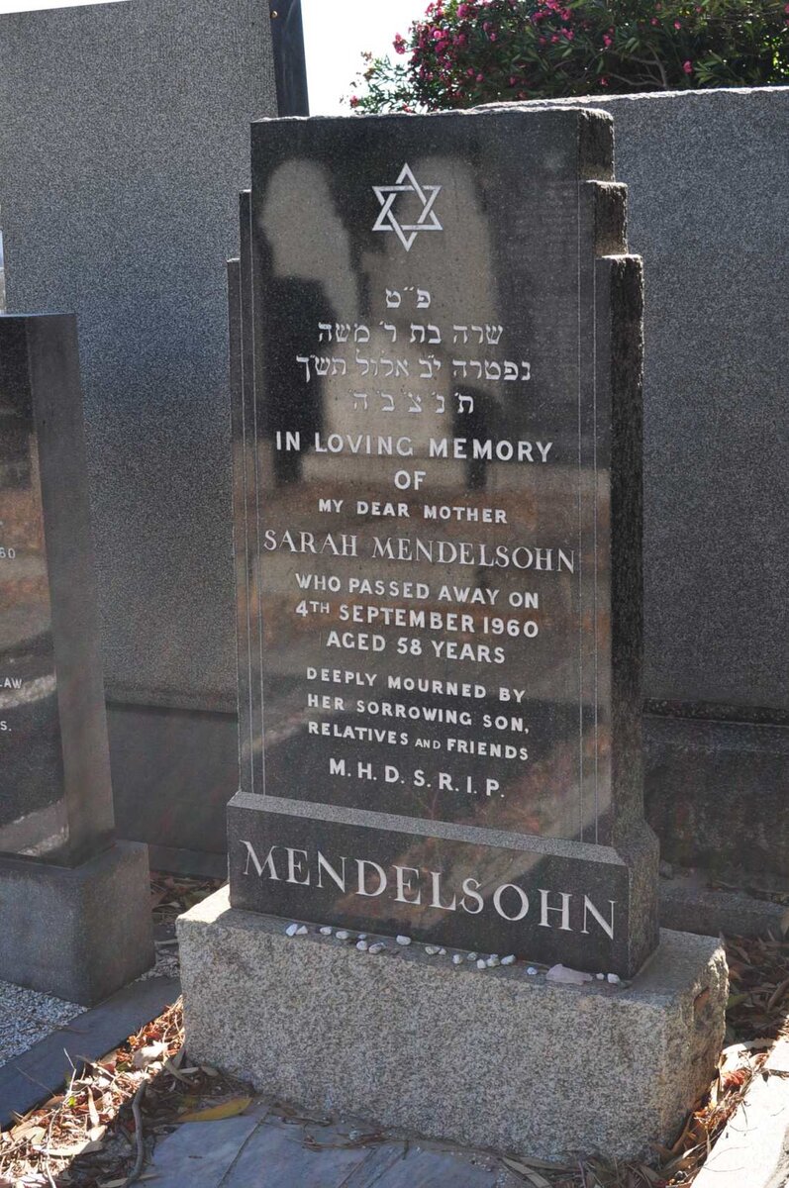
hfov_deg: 25.7
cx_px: 394
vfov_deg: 37.9
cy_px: 594
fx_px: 1730
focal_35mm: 52
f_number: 9
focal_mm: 35
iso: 200
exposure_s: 1/100
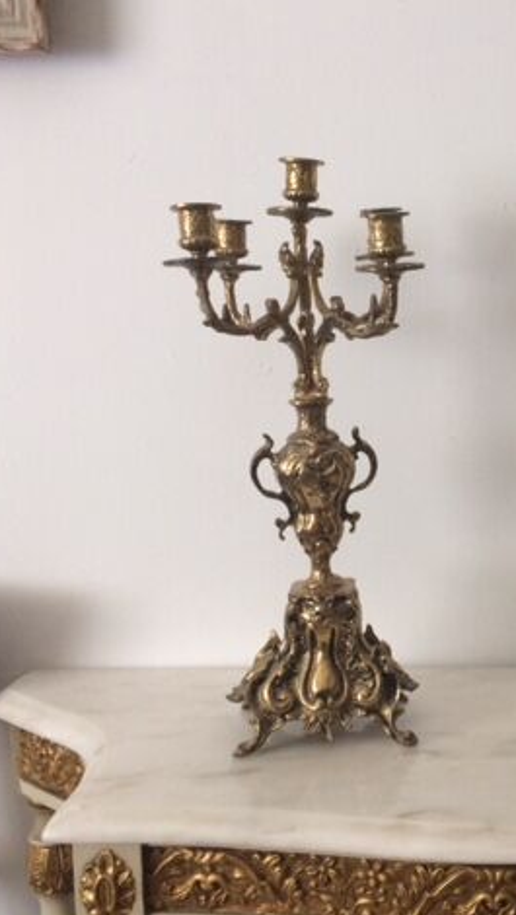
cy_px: 452
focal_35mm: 43
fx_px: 1044
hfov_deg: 26.4
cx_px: 506
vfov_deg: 47.3
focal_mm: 4.15
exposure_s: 1/33
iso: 160
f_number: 2.2
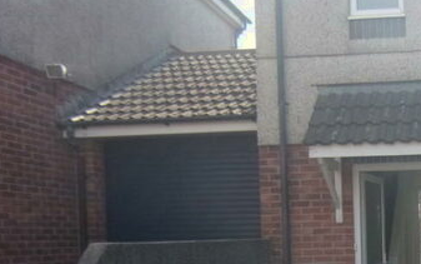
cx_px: 425
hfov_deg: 33.6
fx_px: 631
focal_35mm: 55
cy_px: 252
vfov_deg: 22.8
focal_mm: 4.5
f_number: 3.5
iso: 80
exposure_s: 1/550
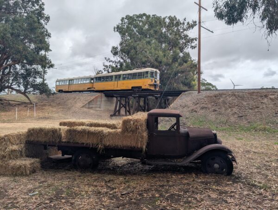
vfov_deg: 57.0
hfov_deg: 71.5
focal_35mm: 24
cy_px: 105
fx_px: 193
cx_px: 139
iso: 20
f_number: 1.68
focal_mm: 6.9
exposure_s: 1/782
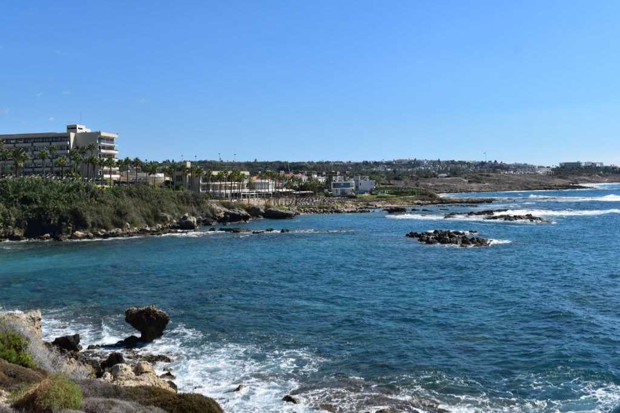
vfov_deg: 35.5
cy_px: 206
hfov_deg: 51.3
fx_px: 646
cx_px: 310
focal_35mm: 38
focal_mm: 25
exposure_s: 1/500
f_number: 11
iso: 250
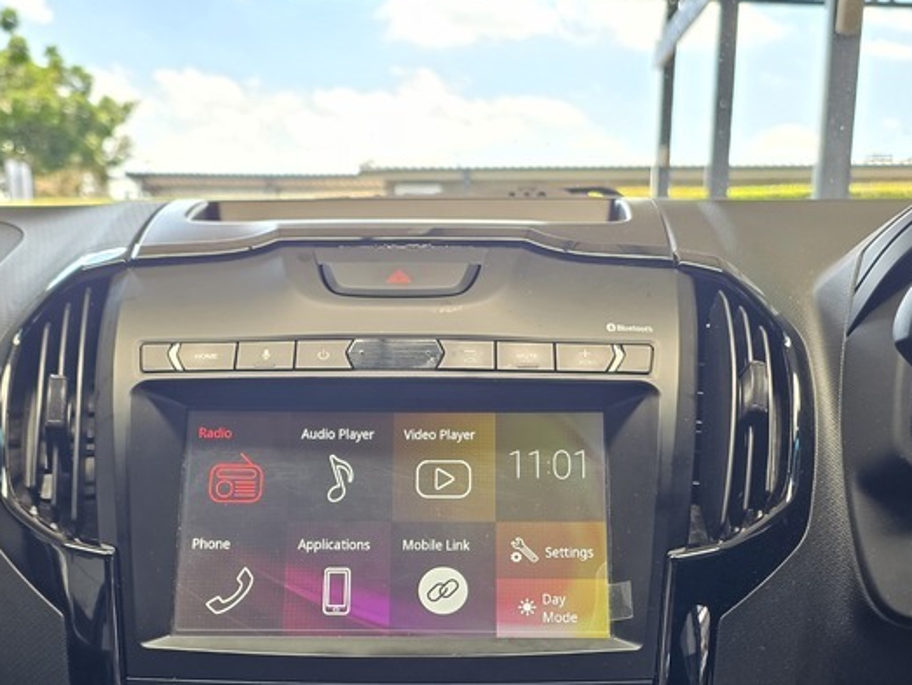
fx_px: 1186
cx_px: 436
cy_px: 589
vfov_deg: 31.0
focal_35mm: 45
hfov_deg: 42.0
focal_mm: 6.25
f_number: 1.7
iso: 160
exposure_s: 1/100
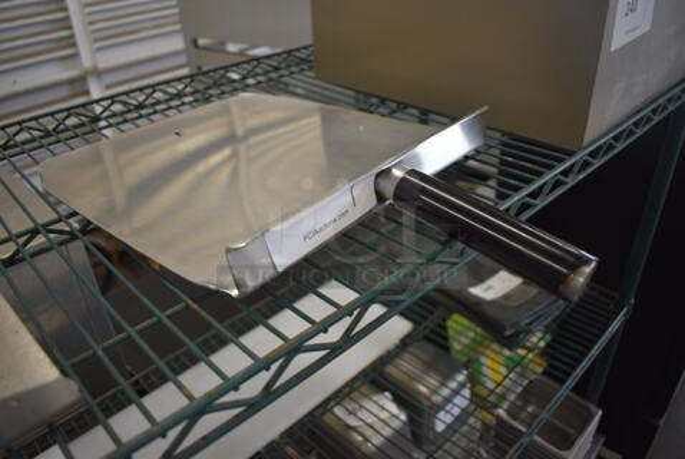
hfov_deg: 67.3
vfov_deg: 48.1
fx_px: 514
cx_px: 342
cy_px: 230
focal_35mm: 27
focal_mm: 18
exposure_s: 1/125
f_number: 3.5
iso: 800
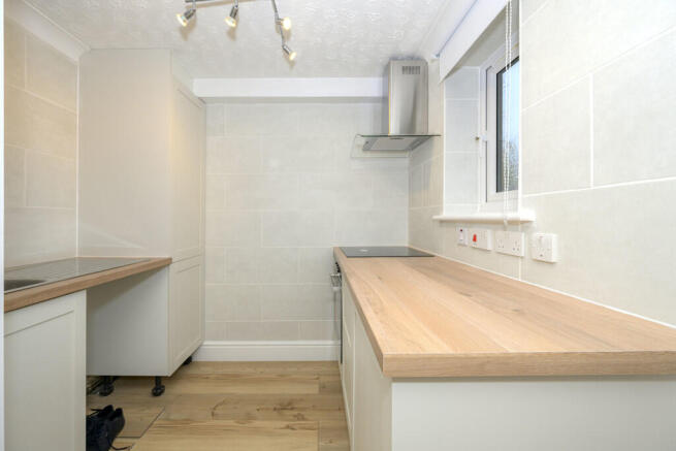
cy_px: 226
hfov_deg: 104.2
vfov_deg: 81.2
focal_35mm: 14
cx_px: 338
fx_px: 263
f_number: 7.1
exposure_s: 1/125
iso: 100
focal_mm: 14
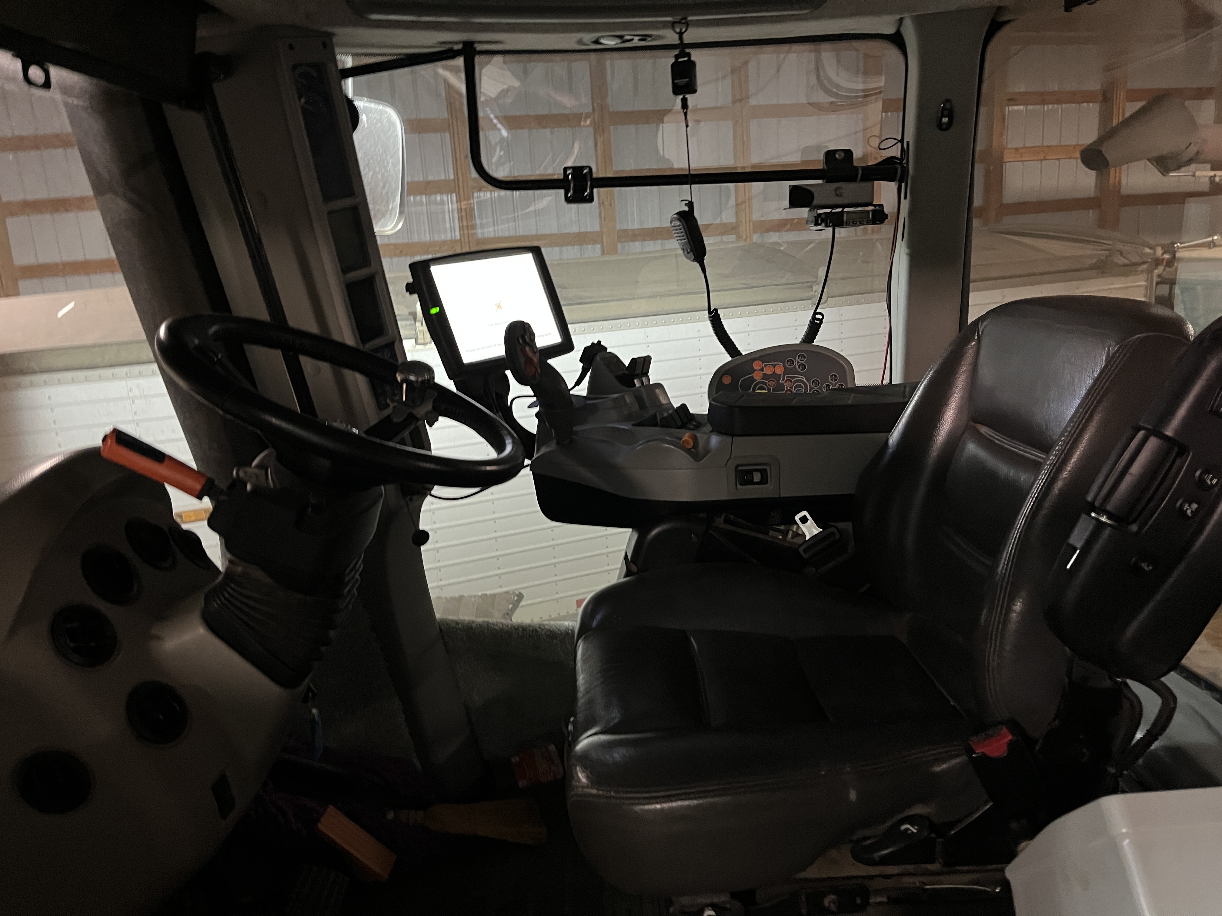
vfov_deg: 53.1
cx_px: 611
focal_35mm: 26
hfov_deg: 67.3
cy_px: 458
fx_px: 918
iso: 500
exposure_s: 1/30
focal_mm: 5.1
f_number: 1.6
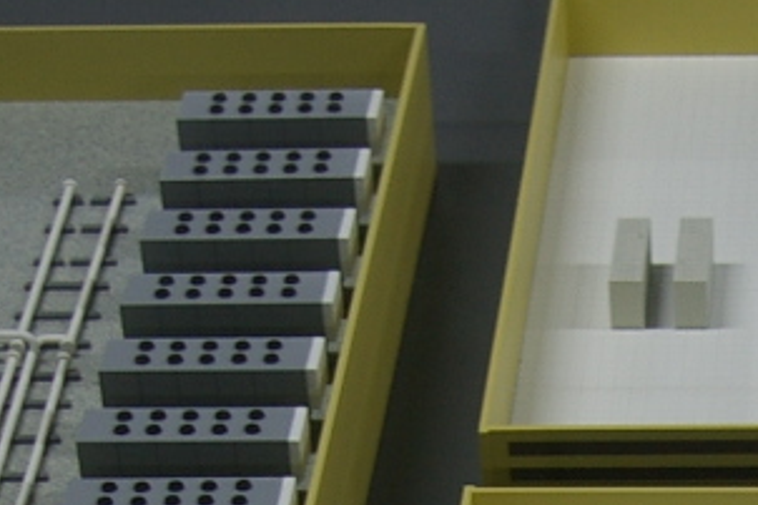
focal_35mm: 237
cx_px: 929
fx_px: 4978
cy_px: 1025
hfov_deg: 8.6
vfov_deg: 5.7
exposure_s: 1/15
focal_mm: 31
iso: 200
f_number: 4
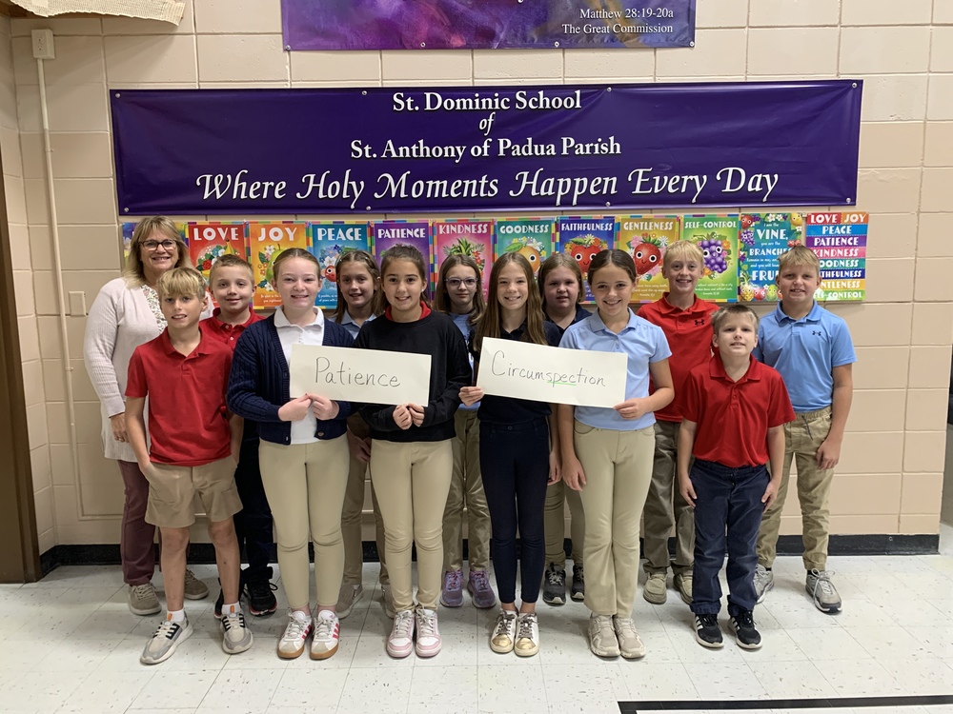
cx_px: 476
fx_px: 716
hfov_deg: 67.3
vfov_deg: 53.1
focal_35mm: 26
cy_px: 357
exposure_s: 1/60
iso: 160
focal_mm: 4.25
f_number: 1.8
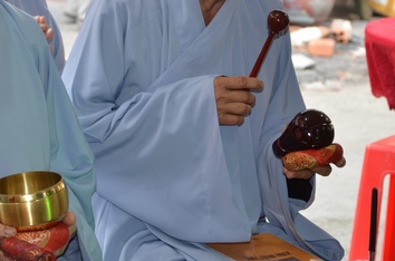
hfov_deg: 12.0
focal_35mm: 171
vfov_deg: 8.0
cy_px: 38
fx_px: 1871
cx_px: 84
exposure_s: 1/60
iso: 640
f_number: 5.3
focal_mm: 62
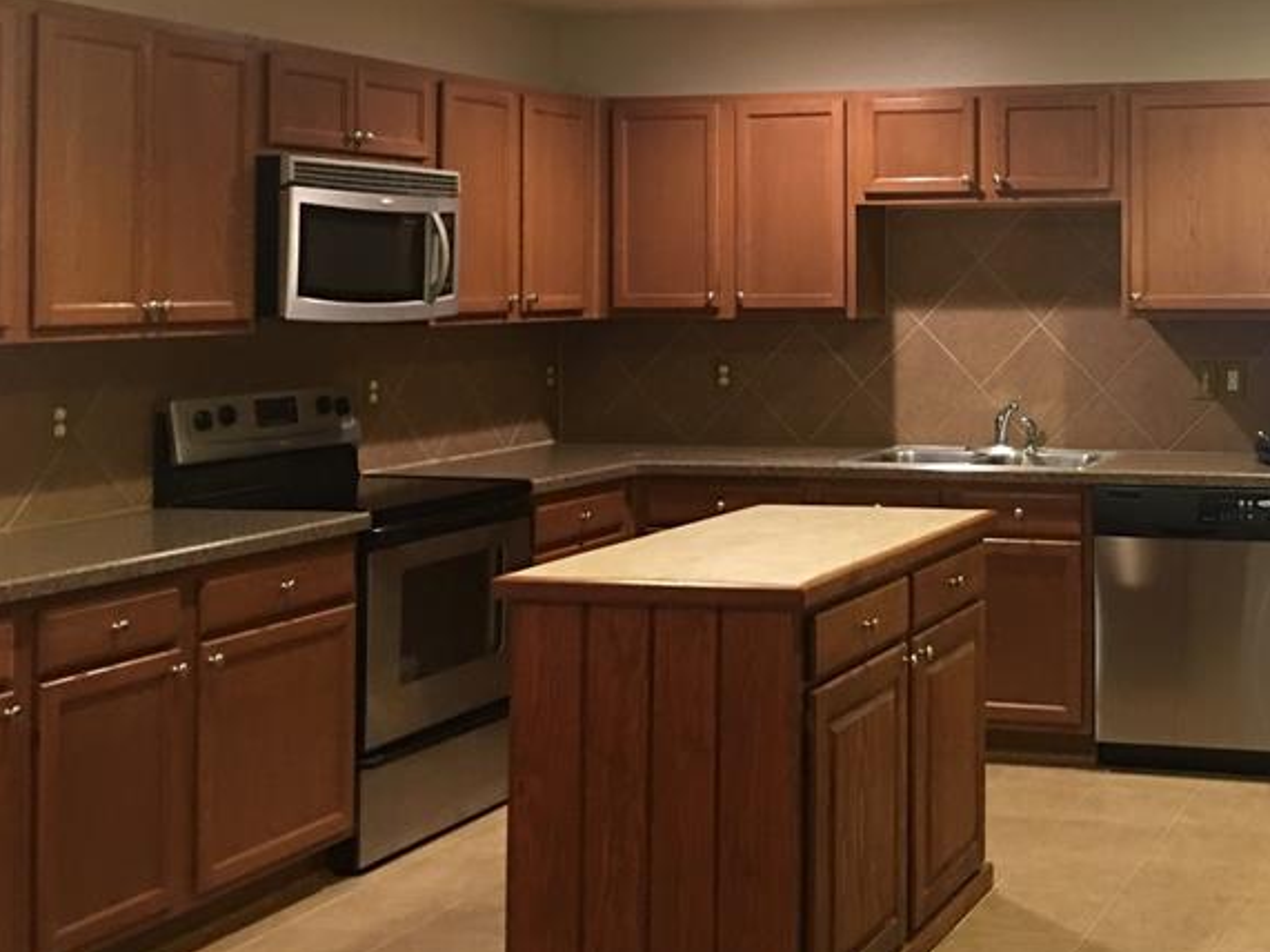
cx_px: 1099
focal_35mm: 52
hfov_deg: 35.1
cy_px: 271
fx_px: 1907
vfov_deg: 27.7
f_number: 2.2
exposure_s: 1/4
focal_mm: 4.15
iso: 50
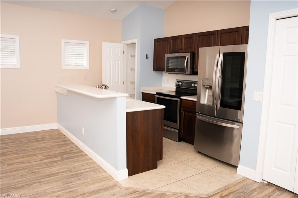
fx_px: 234
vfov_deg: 45.9
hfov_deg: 64.9
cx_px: 149
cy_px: 99
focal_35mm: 28
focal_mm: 28.3
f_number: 10
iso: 200
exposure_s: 1/250
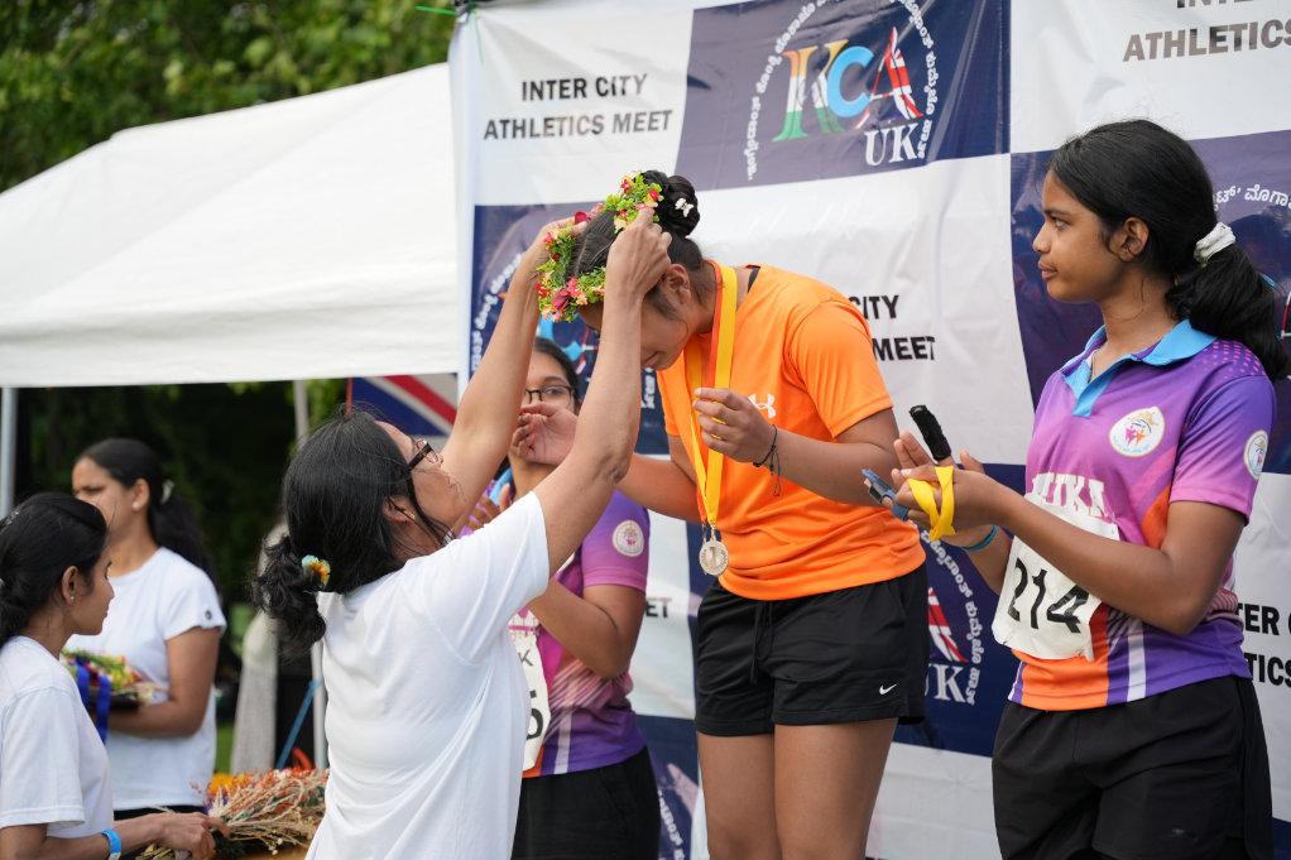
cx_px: 646
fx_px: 2234
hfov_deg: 32.2
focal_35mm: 62
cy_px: 430
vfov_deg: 21.8
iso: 250
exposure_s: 1/800
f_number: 2.8
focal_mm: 62.3
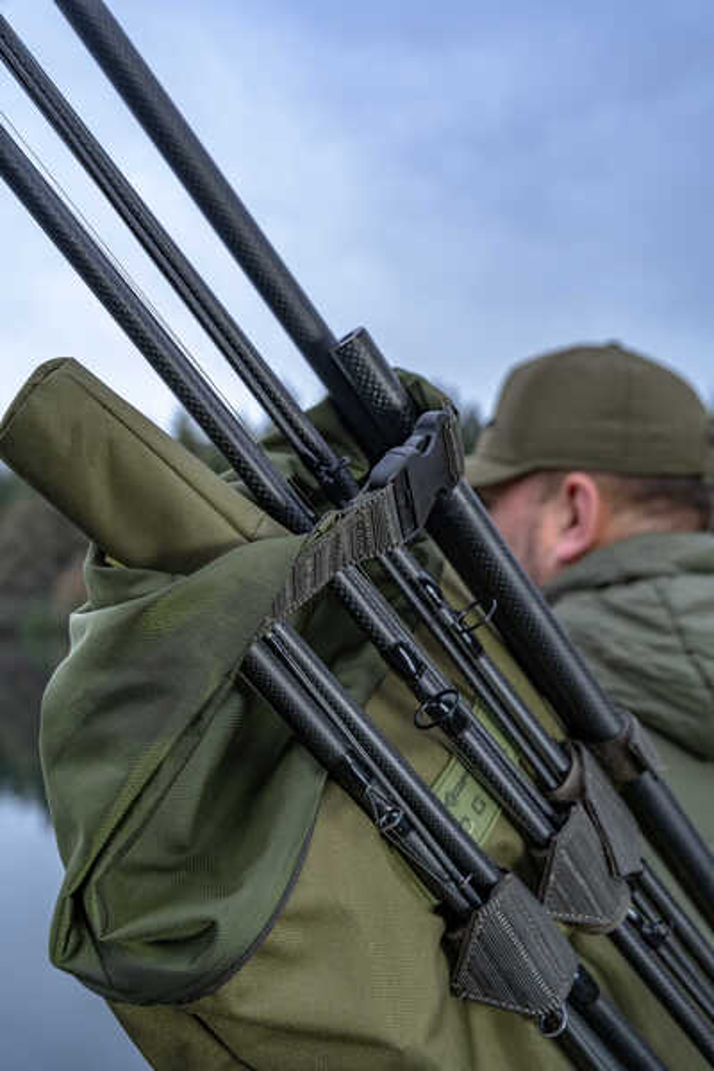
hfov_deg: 36.2
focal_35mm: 37
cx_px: 357
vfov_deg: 52.3
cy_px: 536
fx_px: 1092
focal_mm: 36.7
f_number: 6.3
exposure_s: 1/100
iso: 250
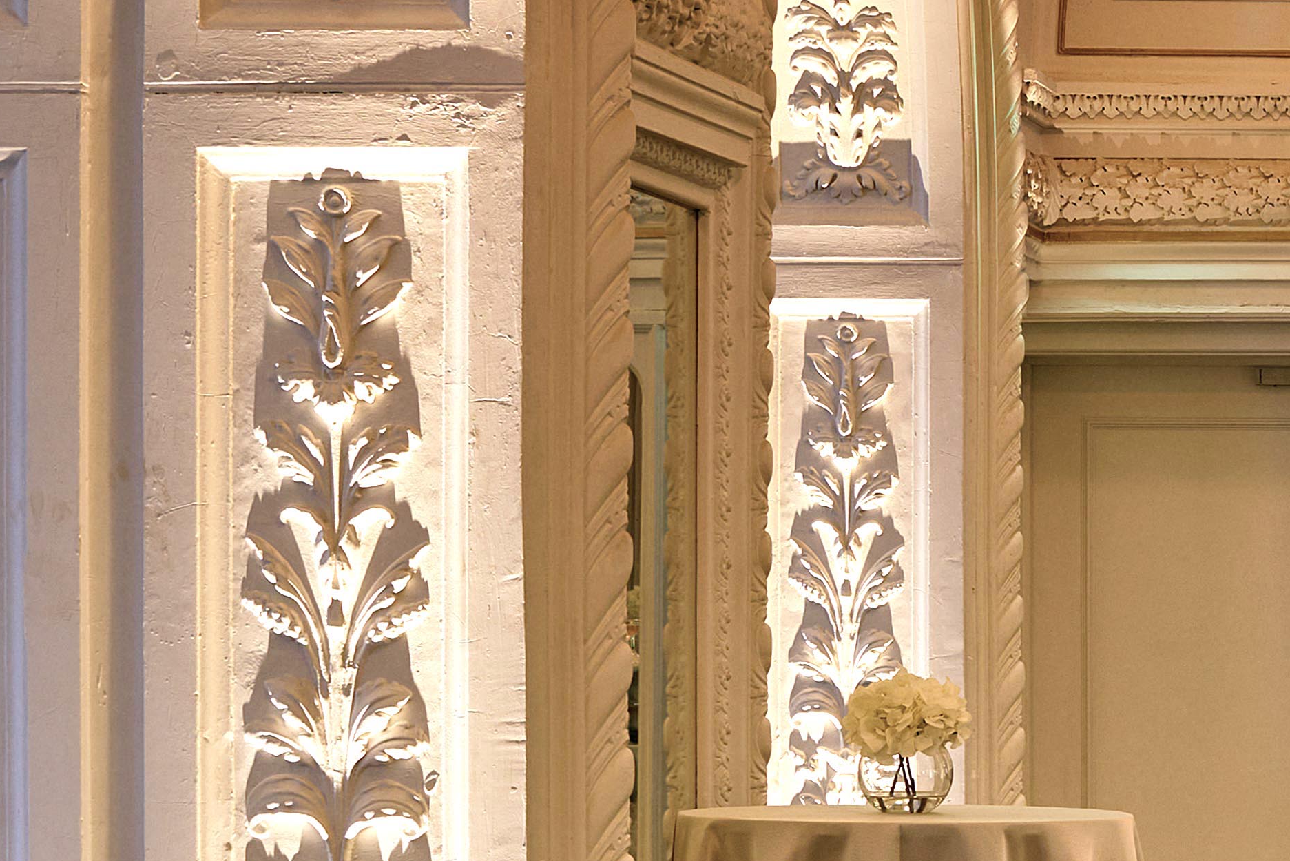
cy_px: 592
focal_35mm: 136
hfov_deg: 14.3
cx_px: 1770
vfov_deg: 10.1
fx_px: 4875
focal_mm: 35
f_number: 8
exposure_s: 5
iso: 100
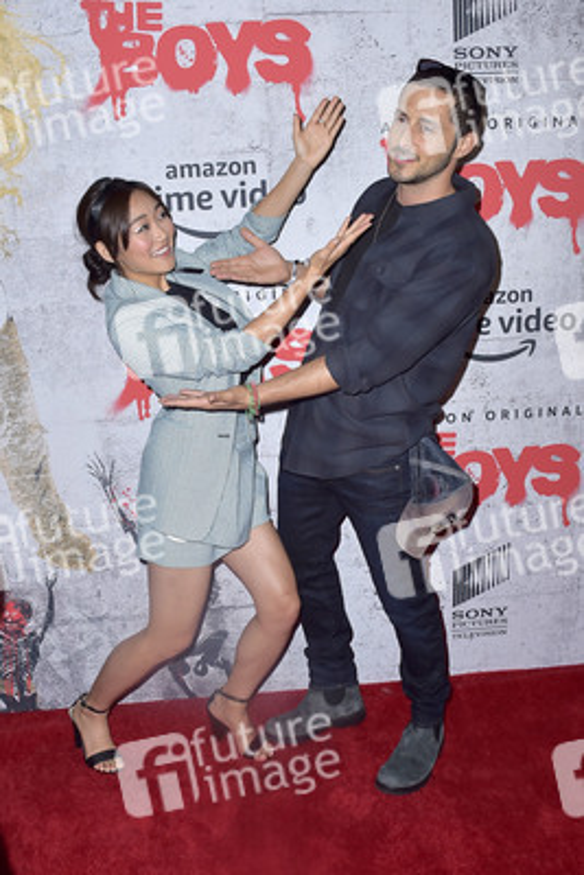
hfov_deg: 46.4
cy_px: 438
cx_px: 292
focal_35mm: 28
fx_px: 681
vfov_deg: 65.5
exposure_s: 1/250
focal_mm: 28
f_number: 7.1
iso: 320
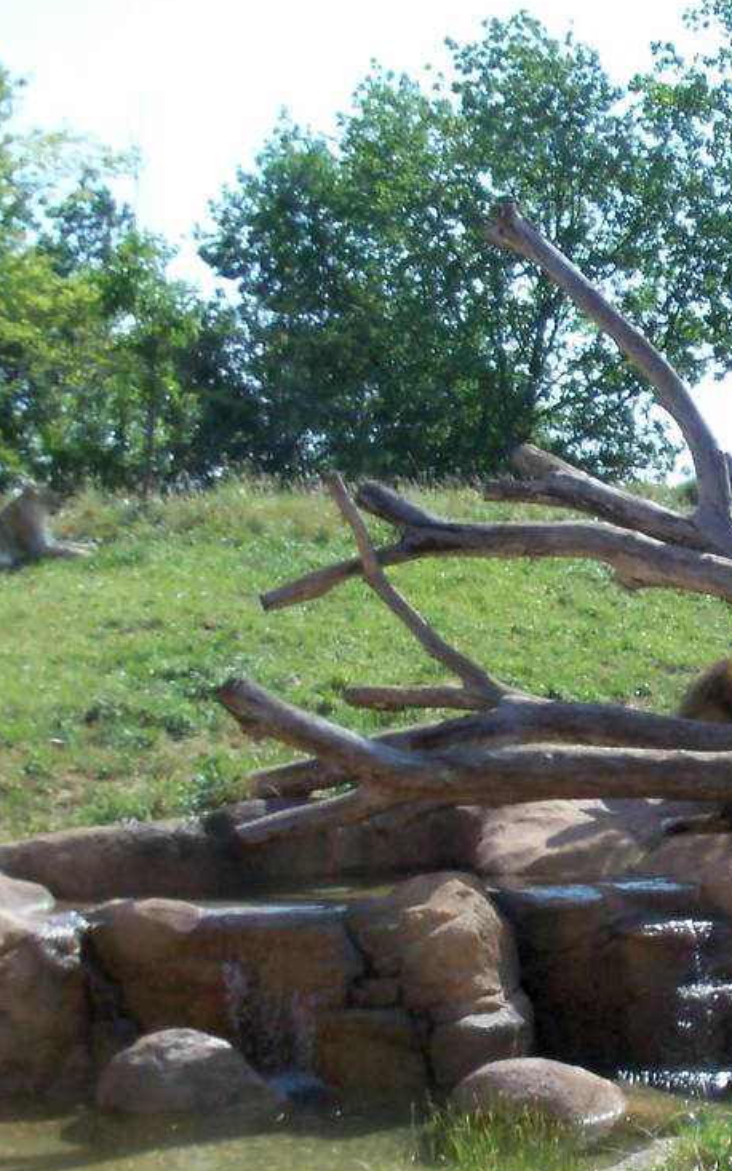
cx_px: 957
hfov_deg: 15.3
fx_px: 2586
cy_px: 794
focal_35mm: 81
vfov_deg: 25.4
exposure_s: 1/500
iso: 80
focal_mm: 6.3
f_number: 3
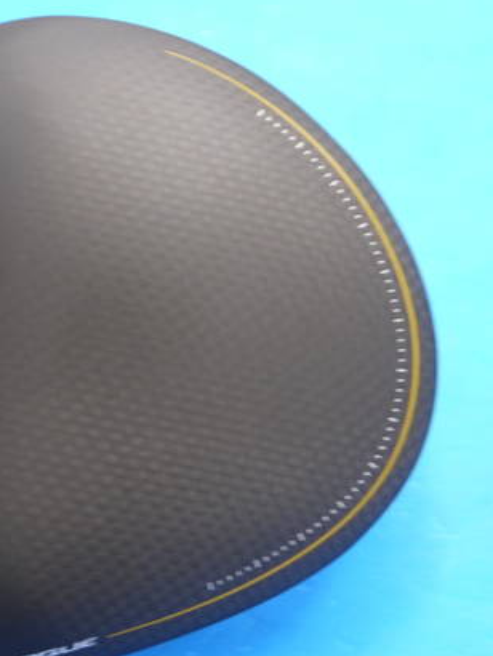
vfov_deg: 15.0
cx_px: 126
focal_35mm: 131
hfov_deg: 11.3
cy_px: 376
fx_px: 2485
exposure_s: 1/50
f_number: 5.6
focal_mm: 42
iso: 800
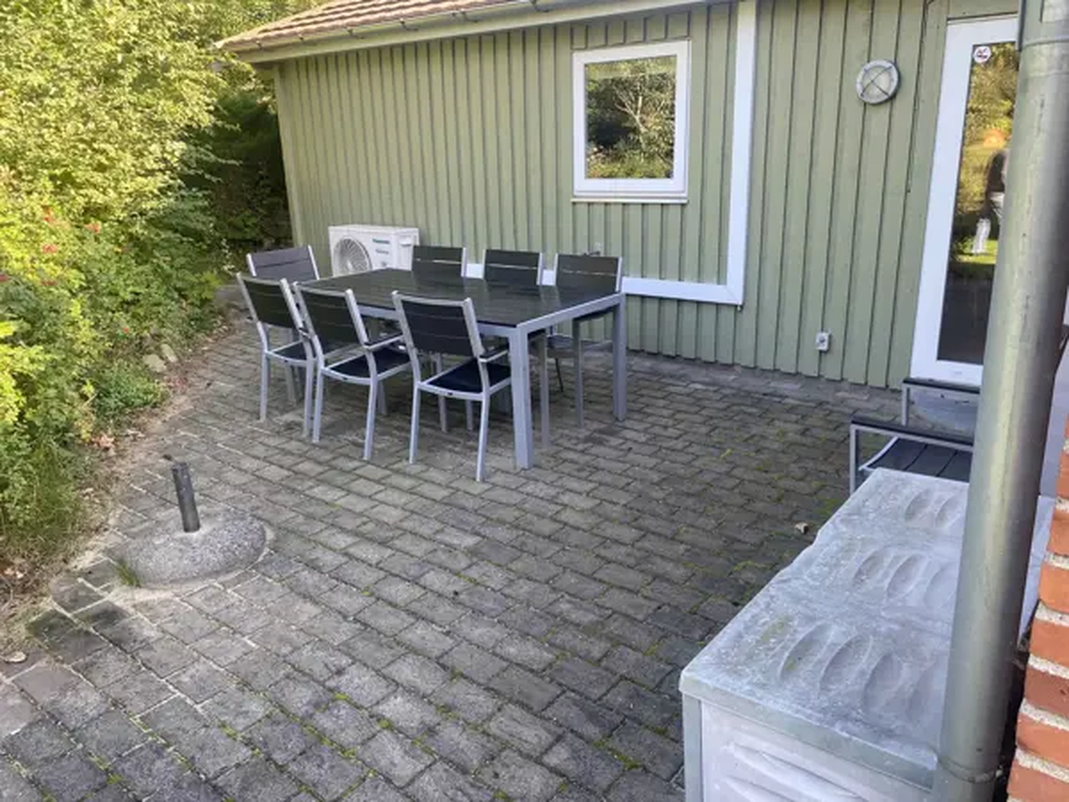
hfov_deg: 67.3
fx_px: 803
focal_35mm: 26
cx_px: 534
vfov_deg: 53.1
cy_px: 401
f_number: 1.8
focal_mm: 4.25
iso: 40
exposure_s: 1/121
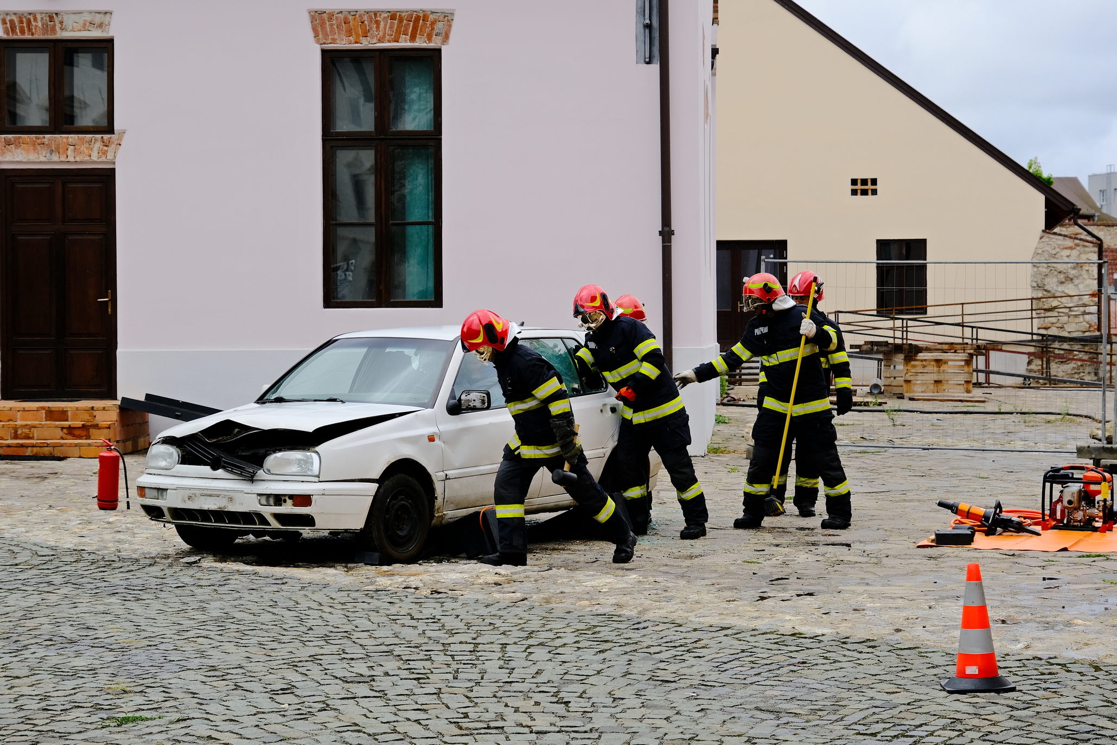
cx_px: 558
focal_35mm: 79
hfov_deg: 25.7
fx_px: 2451
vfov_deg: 17.3
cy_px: 372
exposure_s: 1/600
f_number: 5.6
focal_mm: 52.4
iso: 320
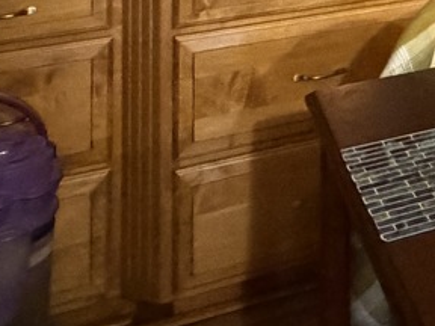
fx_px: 880
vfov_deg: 16.9
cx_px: 630
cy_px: -281
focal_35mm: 70
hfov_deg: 23.1
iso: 1250
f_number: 2.2
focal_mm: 2.22
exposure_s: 1/40
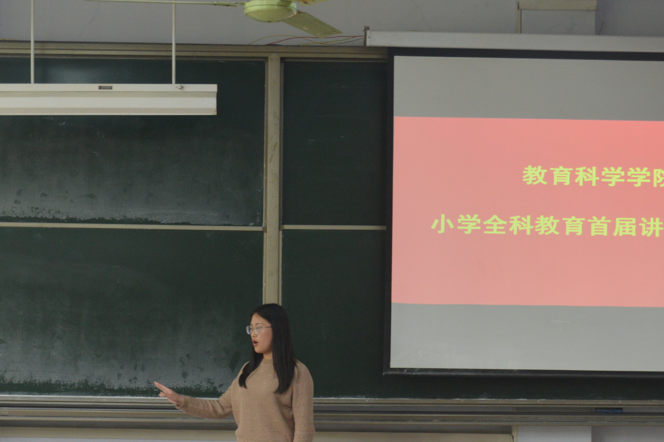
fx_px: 1658
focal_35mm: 90
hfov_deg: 22.6
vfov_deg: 15.1
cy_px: 314
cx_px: 296
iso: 720
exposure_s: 1/60
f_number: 4.8
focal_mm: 32
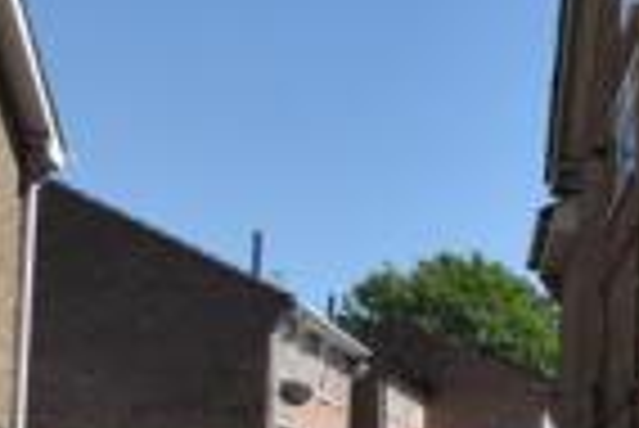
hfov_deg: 17.6
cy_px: 453
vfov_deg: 13.9
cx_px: 1100
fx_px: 1723
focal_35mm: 97
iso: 100
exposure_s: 1/250
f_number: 8
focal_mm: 14
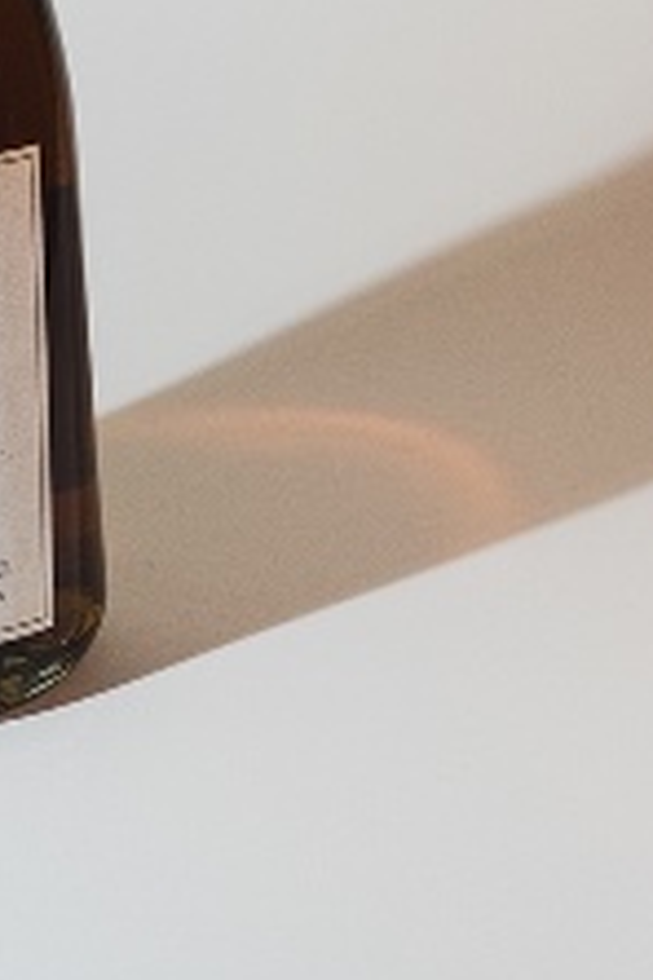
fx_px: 3890
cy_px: -44
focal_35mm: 143
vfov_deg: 14.1
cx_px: -93
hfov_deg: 9.5
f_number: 8
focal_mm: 35.5
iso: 1250
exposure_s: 1/100
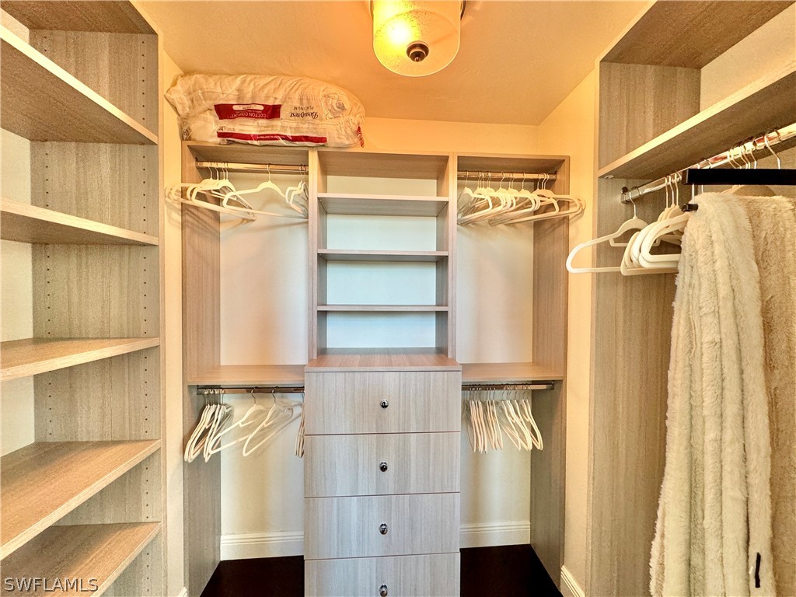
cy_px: 298
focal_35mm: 14
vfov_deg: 85.7
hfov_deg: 102.1
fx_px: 322
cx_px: 398
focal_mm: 2.22
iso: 200
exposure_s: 1/60
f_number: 2.2
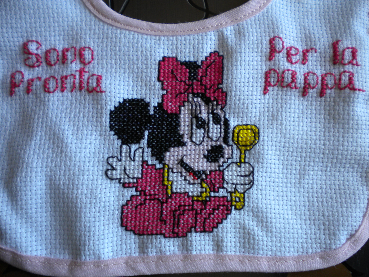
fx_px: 373
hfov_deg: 52.6
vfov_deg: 40.7
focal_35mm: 35
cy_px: 138
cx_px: 184
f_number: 3.1
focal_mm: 6.3
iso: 85
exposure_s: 1/59.3
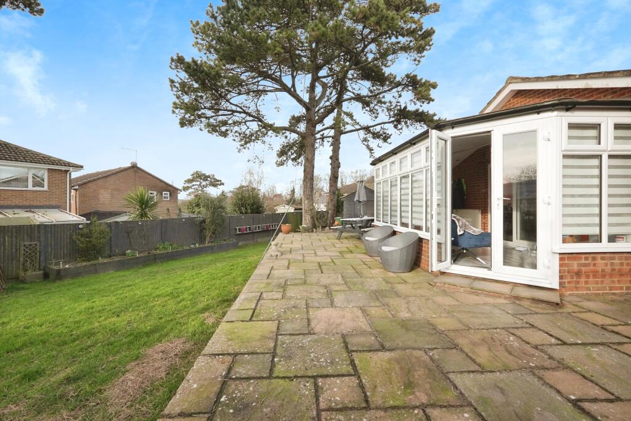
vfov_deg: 77.3
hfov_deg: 100.4
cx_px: 316
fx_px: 263
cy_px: 210
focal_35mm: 15
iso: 400
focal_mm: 10.5
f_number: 9
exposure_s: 1/320
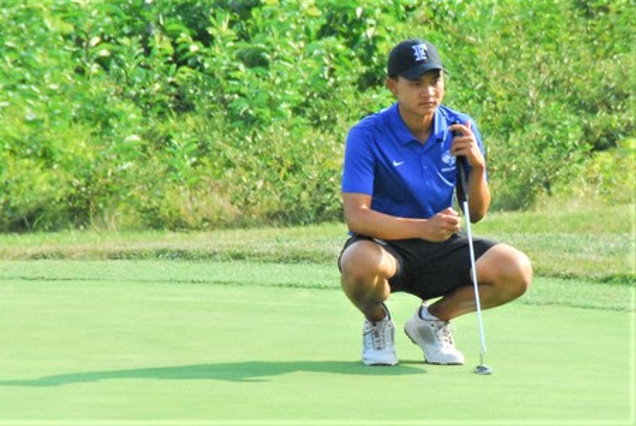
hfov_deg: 6.9
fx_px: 5305
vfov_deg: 4.6
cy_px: 213
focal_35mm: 300
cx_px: 318
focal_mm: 200
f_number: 10
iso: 800
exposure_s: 1/400
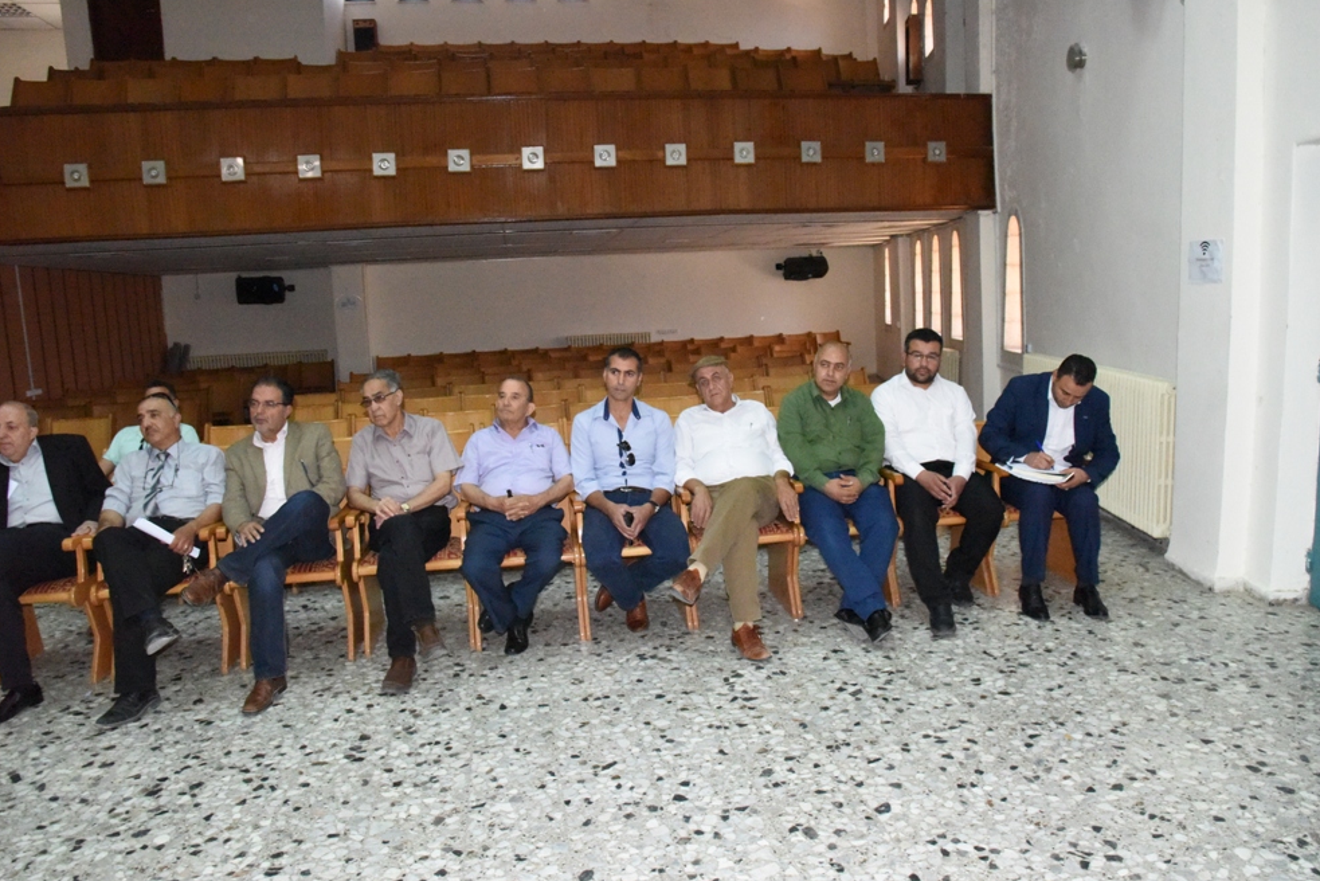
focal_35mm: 25
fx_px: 917
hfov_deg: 71.5
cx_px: 675
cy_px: 433
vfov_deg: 51.3
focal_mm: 24
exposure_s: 1/250
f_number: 13
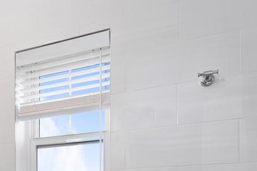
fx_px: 278
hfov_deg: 46.0
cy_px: 210
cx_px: 38
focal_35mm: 39
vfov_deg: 29.1
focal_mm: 10
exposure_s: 1/30
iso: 800
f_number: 8
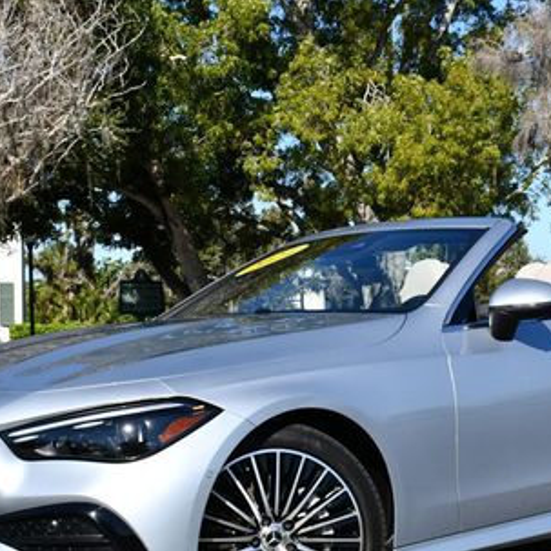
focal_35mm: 79
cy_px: 329
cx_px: 315
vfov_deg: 21.9
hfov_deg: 21.9
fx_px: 1423
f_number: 9
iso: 100
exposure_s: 1/320
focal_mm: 22
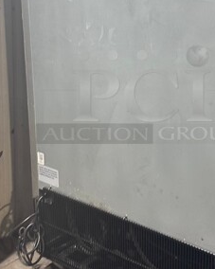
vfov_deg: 28.2
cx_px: 142
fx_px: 533
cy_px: 94
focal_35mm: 67
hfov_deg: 22.7
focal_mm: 6.86
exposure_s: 1/60
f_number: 1.78
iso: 125
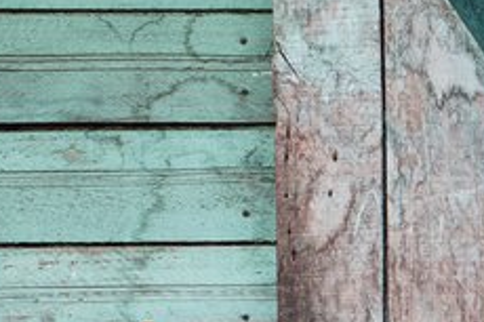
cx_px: 1021
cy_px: 682
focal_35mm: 201
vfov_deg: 6.6
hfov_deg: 9.5
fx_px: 2700
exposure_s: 1/250
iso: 320
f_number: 4
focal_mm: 23
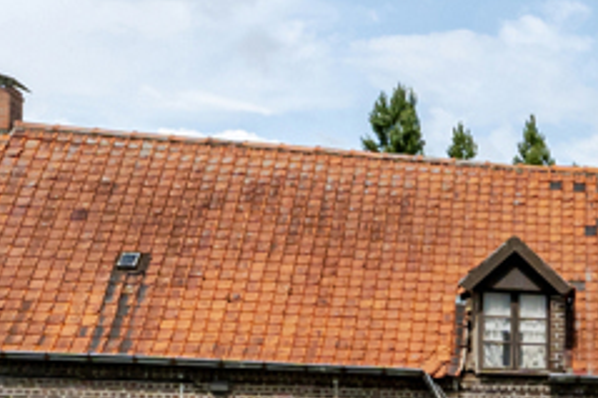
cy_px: 448
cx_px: 1178
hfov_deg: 17.0
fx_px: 1494
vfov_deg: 14.8
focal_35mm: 90
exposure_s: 1/1000
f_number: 11
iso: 1000
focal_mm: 14
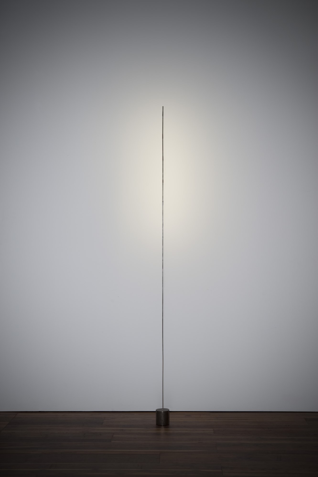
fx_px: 796
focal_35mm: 60
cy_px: 238
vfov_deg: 33.4
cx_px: 159
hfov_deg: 22.6
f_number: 11
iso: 200
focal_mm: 60
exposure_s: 1/15
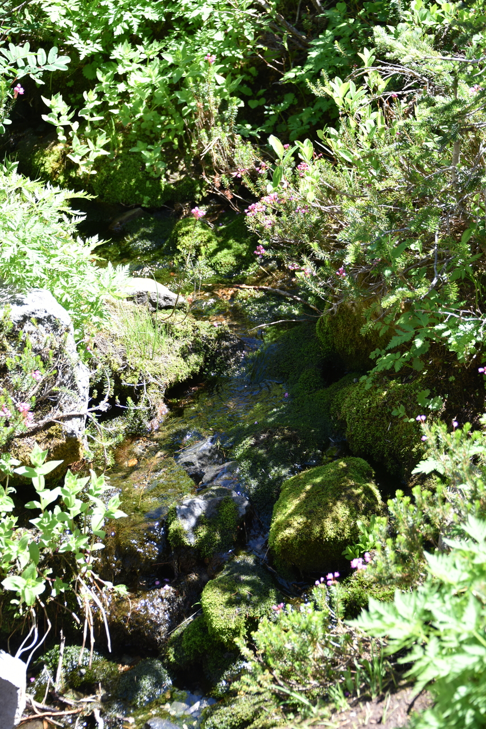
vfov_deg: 23.9
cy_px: 364
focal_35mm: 85
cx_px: 243
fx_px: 1720
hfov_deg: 16.1
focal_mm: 85
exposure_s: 1/200
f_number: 5
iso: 280
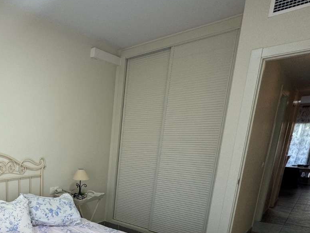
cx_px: 16
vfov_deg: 48.4
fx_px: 242
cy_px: 187
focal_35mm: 27
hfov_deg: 54.3
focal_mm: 2.22
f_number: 2.2
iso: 64
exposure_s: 1/99
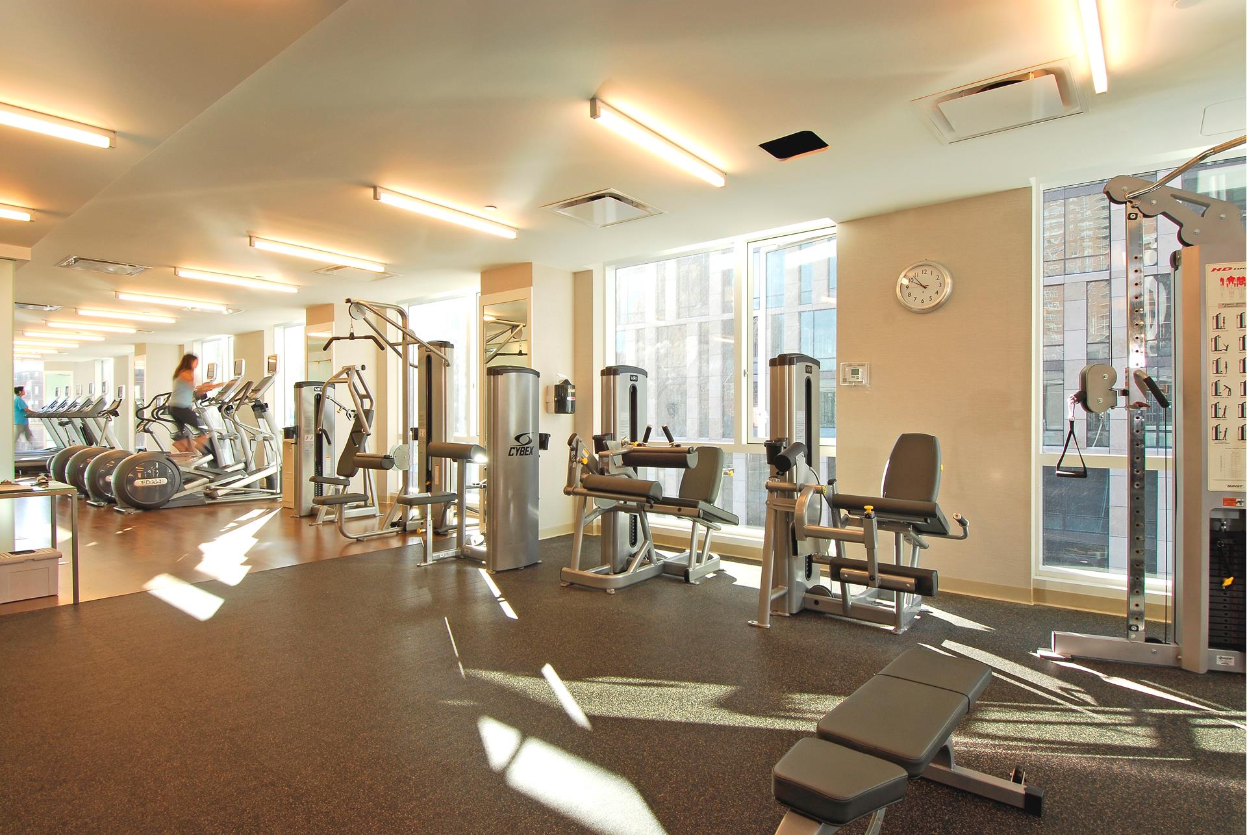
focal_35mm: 18
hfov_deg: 89.9
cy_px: 418
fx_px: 624
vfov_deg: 67.5
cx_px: 624
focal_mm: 12
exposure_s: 1/5
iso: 100
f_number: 11
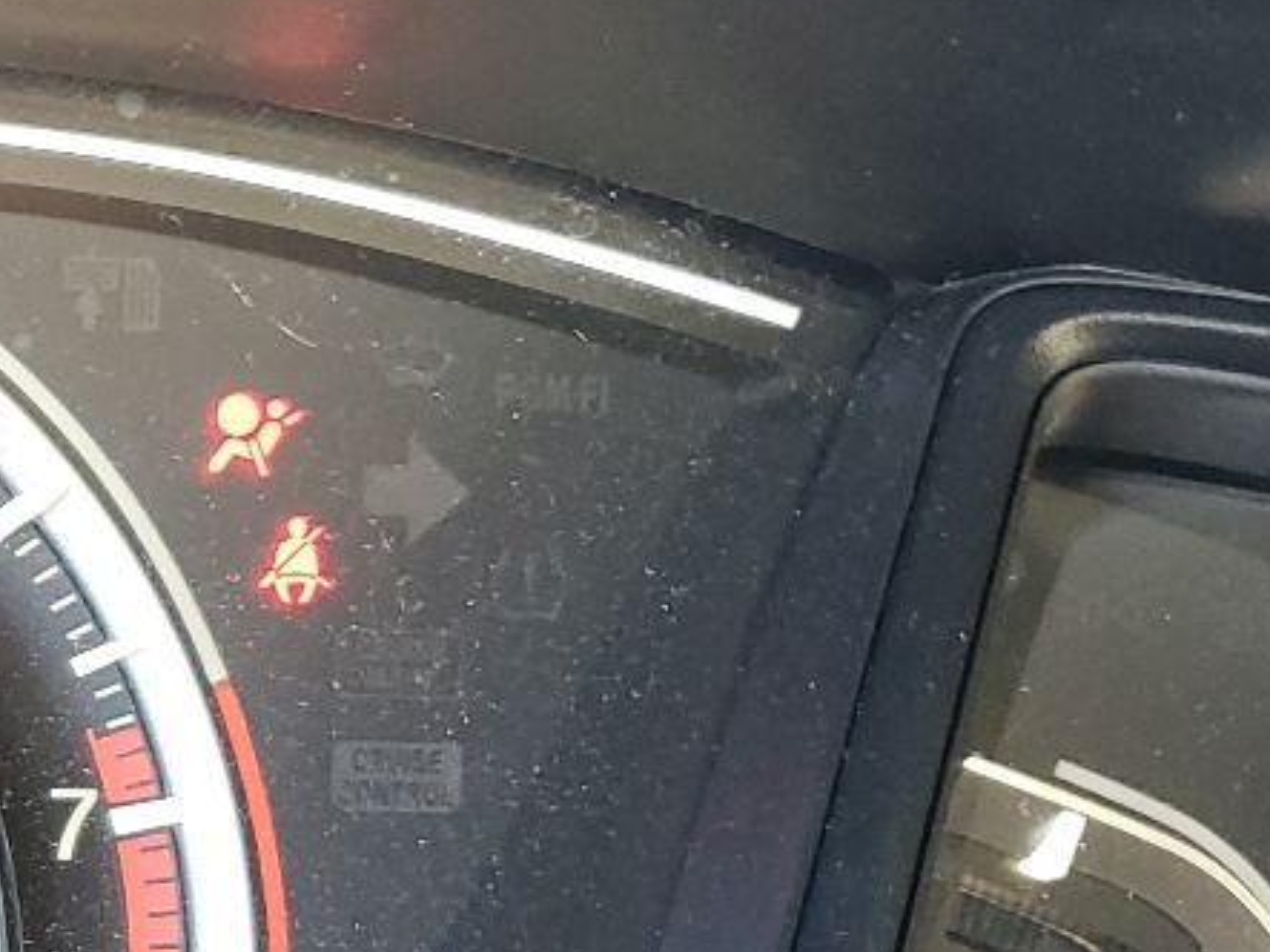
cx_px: -596
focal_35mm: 94
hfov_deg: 18.6
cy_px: 763
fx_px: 3448
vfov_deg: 15.6
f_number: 1.5
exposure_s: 1/60.2
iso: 120
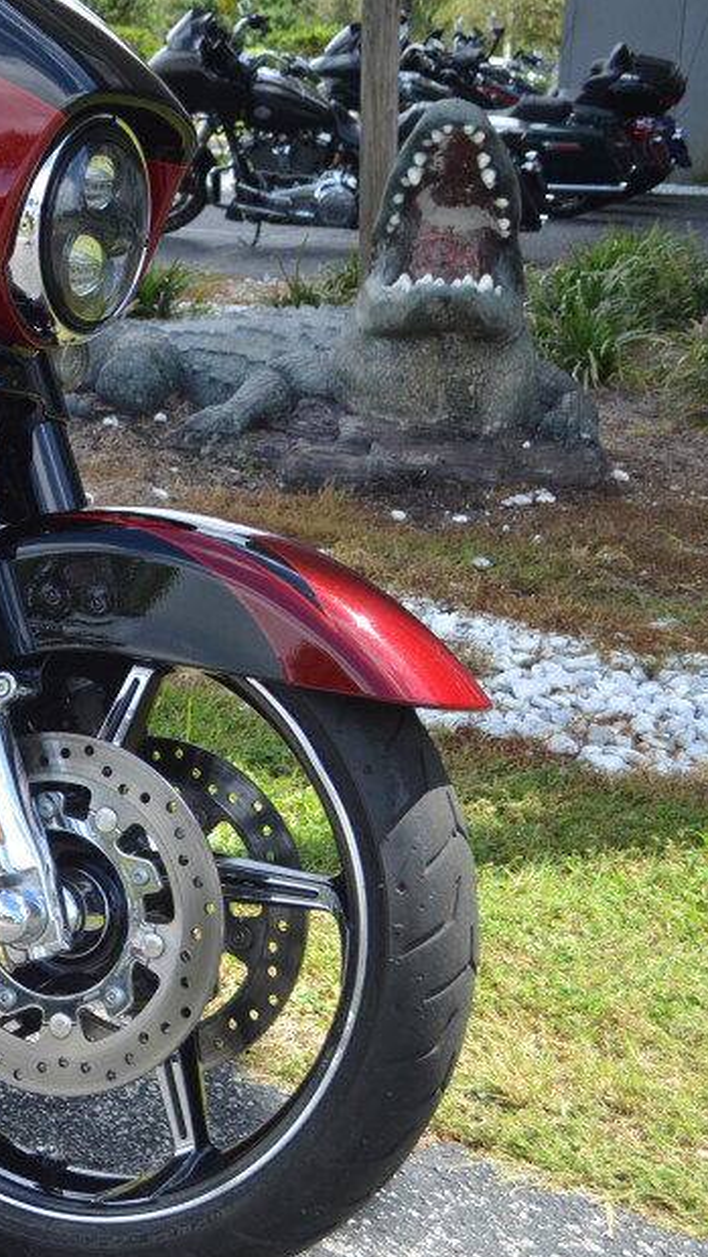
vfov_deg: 28.8
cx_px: -430
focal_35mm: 73
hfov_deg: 15.0
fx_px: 2435
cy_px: 468
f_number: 6.3
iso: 100
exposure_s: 1/160
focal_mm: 24
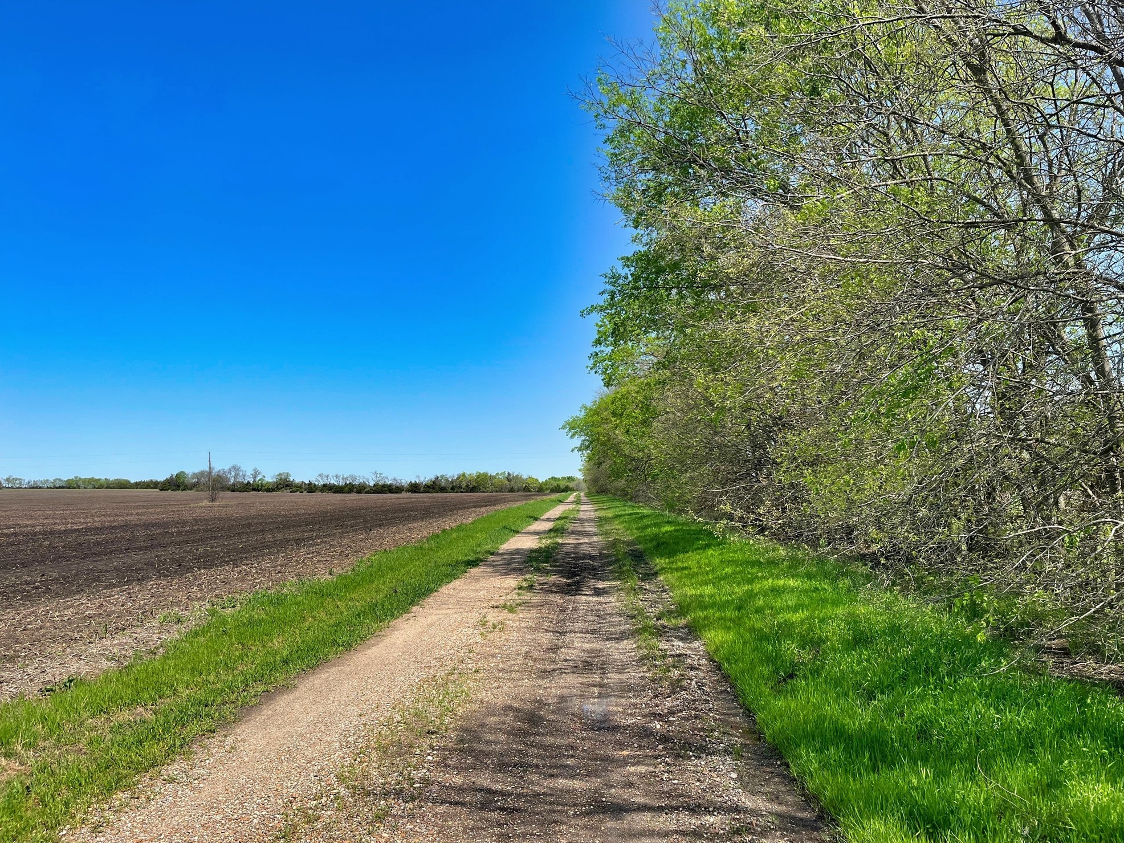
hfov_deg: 65.3
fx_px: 877
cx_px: 575
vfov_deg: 51.3
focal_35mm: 27
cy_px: 436
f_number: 1.6
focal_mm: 5.1
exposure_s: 1/3215
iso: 50
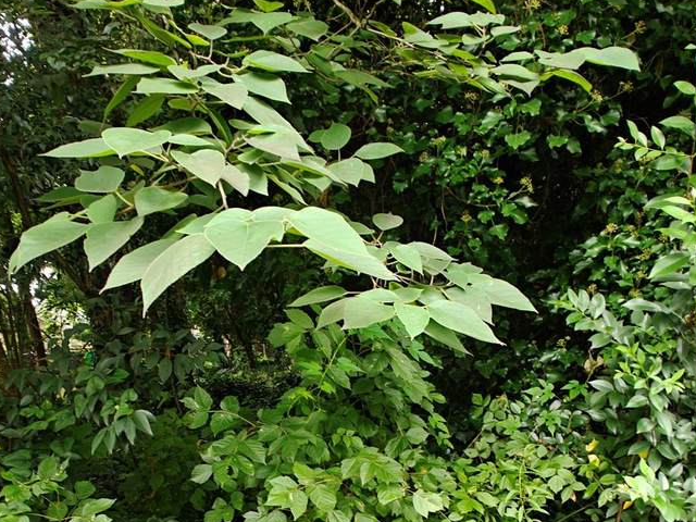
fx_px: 563
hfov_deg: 63.4
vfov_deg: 44.2
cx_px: 325
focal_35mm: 28
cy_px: 492
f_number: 2.2
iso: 100
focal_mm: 2.62
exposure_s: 1/50
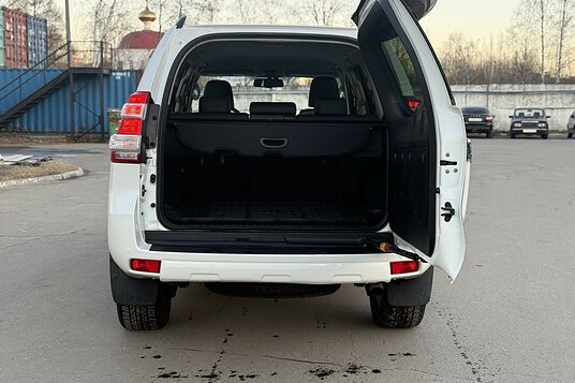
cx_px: 285
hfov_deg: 38.9
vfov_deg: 26.5
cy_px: 177
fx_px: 814
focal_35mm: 51
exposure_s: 1/186
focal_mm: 6.76
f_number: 1.78
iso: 160
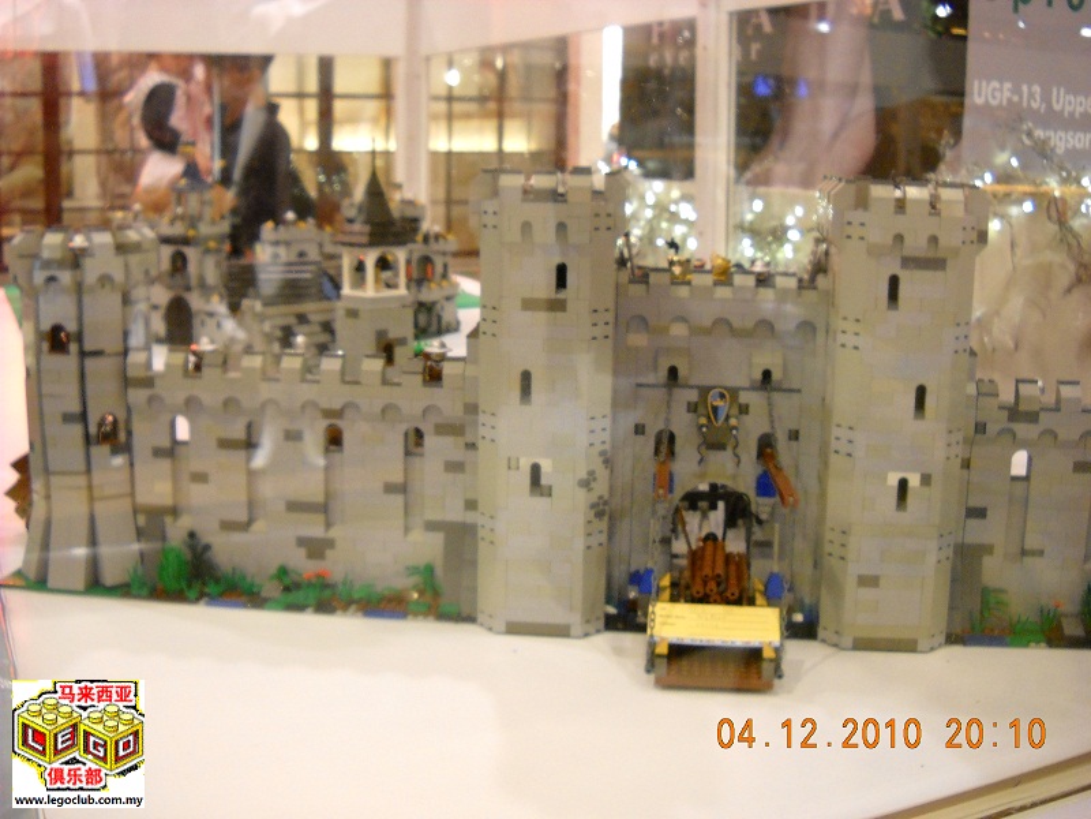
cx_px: 546
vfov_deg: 35.1
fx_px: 1292
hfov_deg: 45.8
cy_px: 410
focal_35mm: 41
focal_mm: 6.72
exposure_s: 1/23
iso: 400
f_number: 3.1
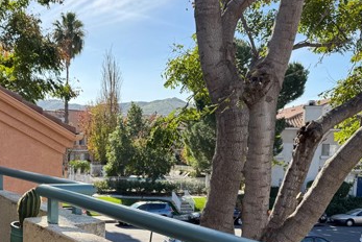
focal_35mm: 46
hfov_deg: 42.1
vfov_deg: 28.6
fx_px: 463
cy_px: 197
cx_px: 117
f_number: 1.78
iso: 80
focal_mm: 6.76
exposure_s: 1/1560
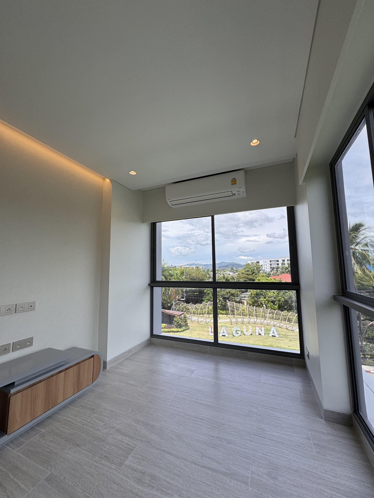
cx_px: 187
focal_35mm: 14
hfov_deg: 85.7
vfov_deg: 102.1
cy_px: 249
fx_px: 202
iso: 40
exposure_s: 1/756
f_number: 2.2
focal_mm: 2.22
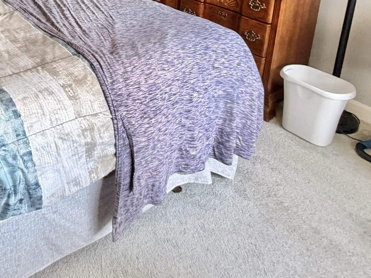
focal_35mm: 36
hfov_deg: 41.3
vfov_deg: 33.1
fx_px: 386
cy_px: -48
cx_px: -34
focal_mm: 2.22
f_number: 2.2
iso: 320
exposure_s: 1/87
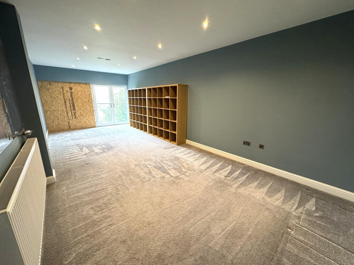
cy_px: 132
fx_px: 143
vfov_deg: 85.7
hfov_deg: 102.1
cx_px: 177
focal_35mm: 14
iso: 250
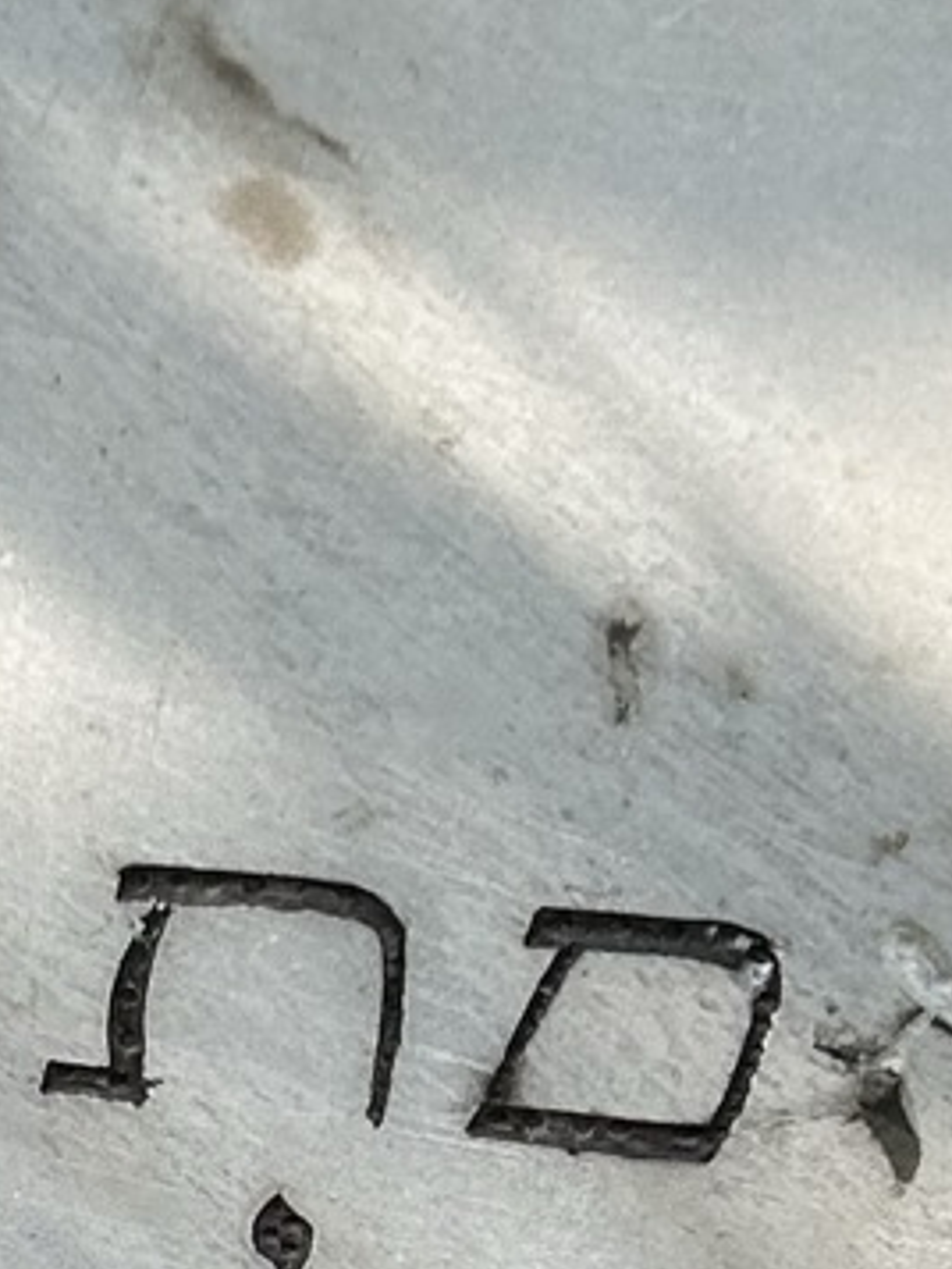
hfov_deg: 9.9
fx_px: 5460
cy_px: 1898
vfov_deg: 12.6
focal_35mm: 149
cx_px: -96
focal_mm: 5.7
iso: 50
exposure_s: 1/873
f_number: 1.5
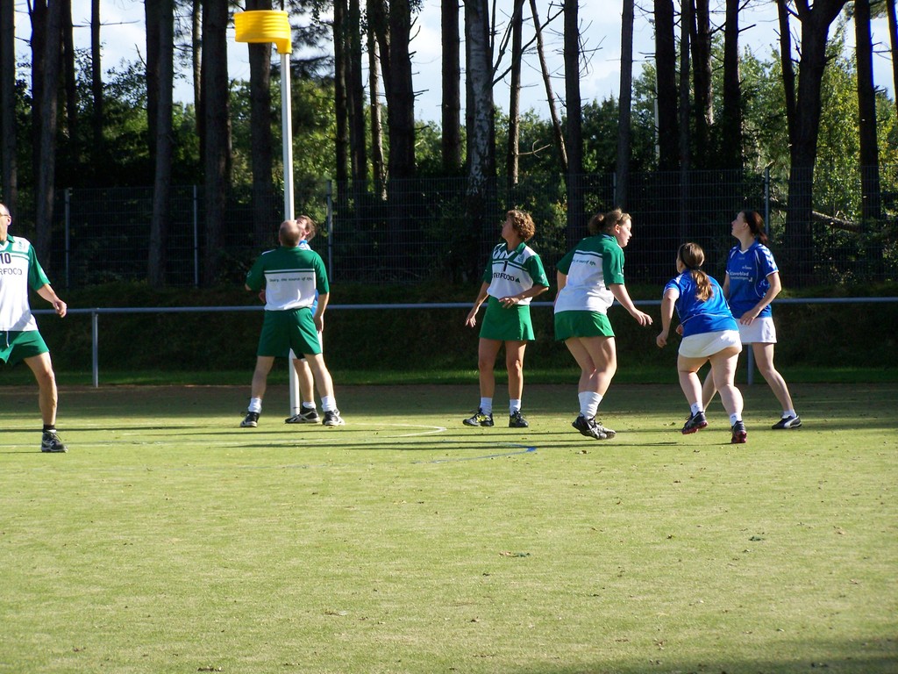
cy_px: 337
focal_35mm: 139
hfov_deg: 14.2
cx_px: 449
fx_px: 3606
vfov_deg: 10.7
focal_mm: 23.1
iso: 160
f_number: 3.3
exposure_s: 1/1000
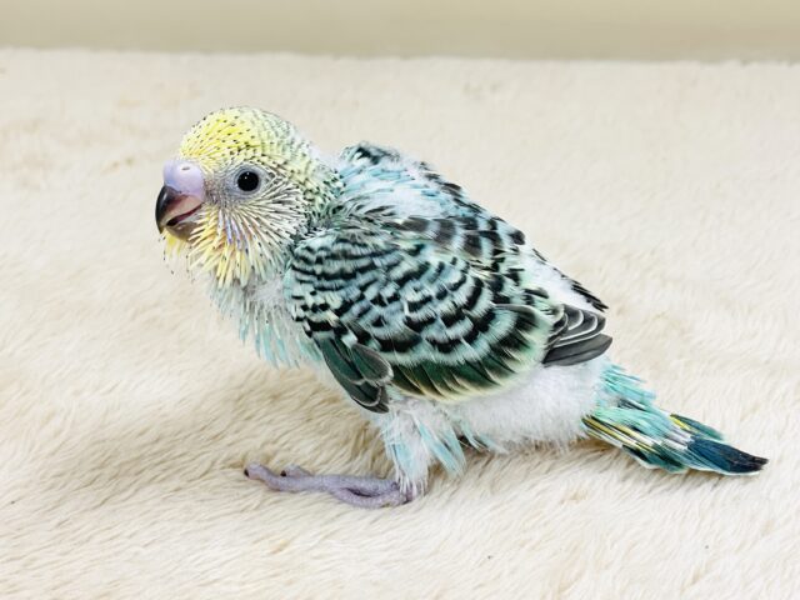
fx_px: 1202
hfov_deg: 36.8
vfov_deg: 28.0
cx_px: 400
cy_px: 300
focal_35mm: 52
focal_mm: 6
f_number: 2
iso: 80
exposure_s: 1/99
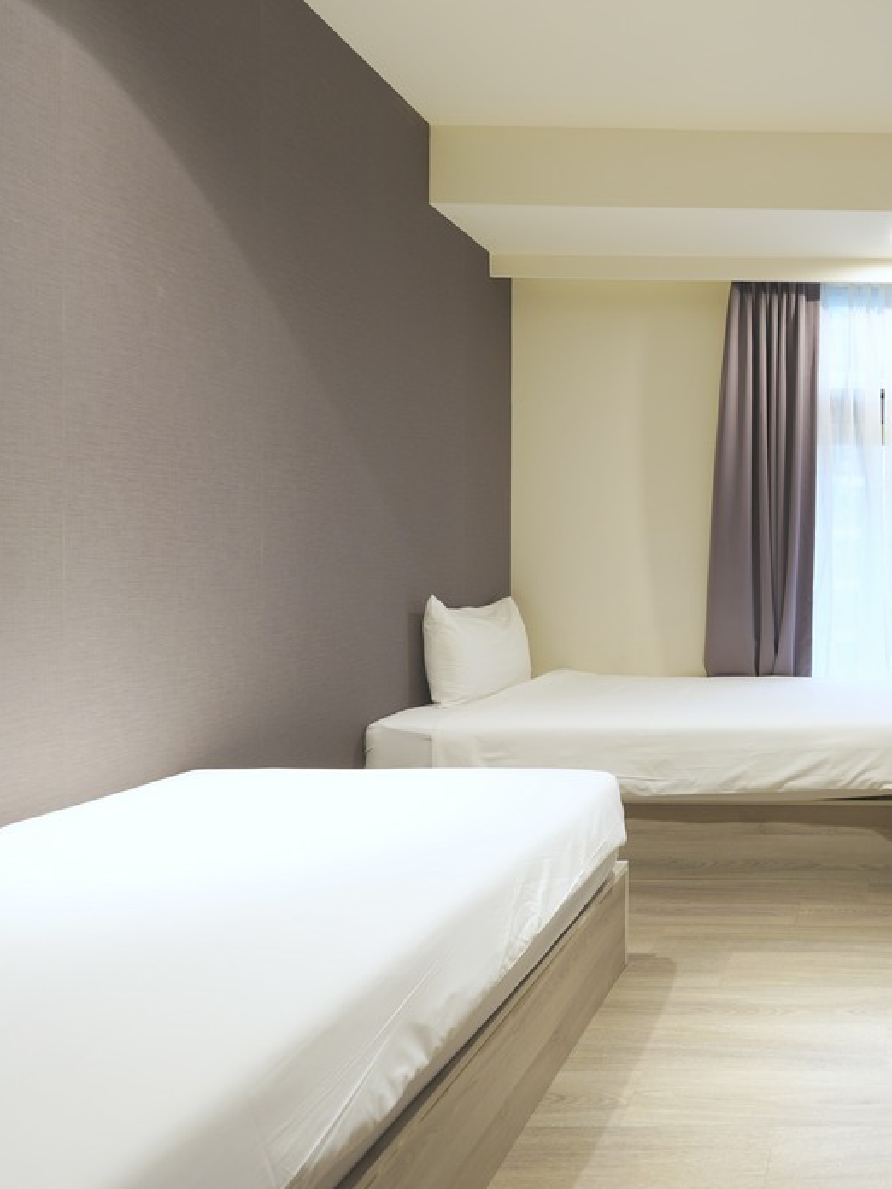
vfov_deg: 71.6
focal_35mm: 24
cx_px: 892
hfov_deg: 47.2
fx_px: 825
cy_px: 581
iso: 125
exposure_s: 1/6
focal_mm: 16
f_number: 4
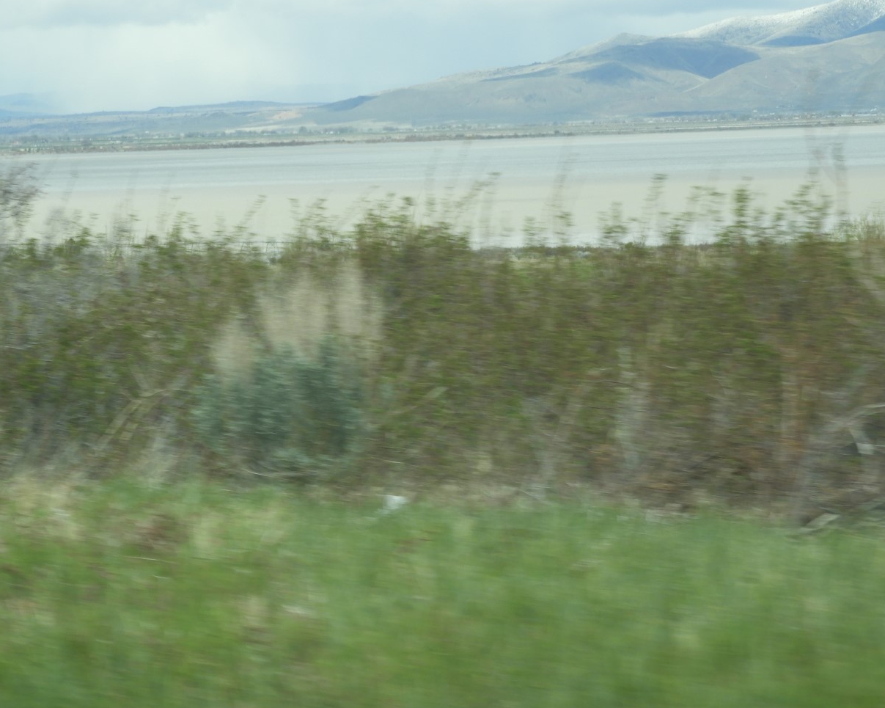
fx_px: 5185
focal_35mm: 198
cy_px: 374
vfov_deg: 7.8
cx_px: 424
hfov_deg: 9.8
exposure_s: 1/400
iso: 100
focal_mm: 30.5
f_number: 5.2
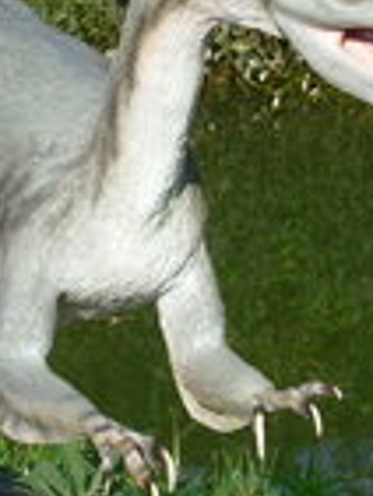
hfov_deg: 6.9
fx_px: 3084
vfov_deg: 9.2
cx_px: 141
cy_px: 243
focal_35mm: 215
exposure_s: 1/664
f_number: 3.6
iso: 50
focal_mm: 12.5
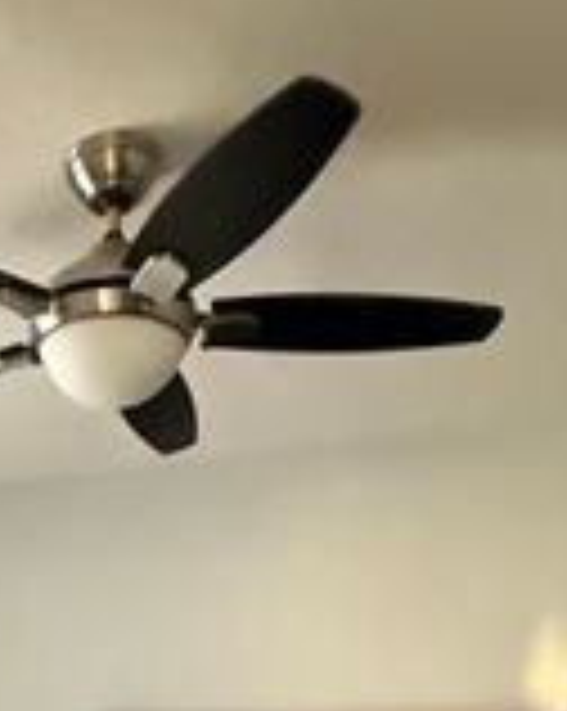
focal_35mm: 46
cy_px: 1017
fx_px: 967
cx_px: 34
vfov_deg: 28.9
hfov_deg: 30.9
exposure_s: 1/57
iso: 1600
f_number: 2.2
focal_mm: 2.22
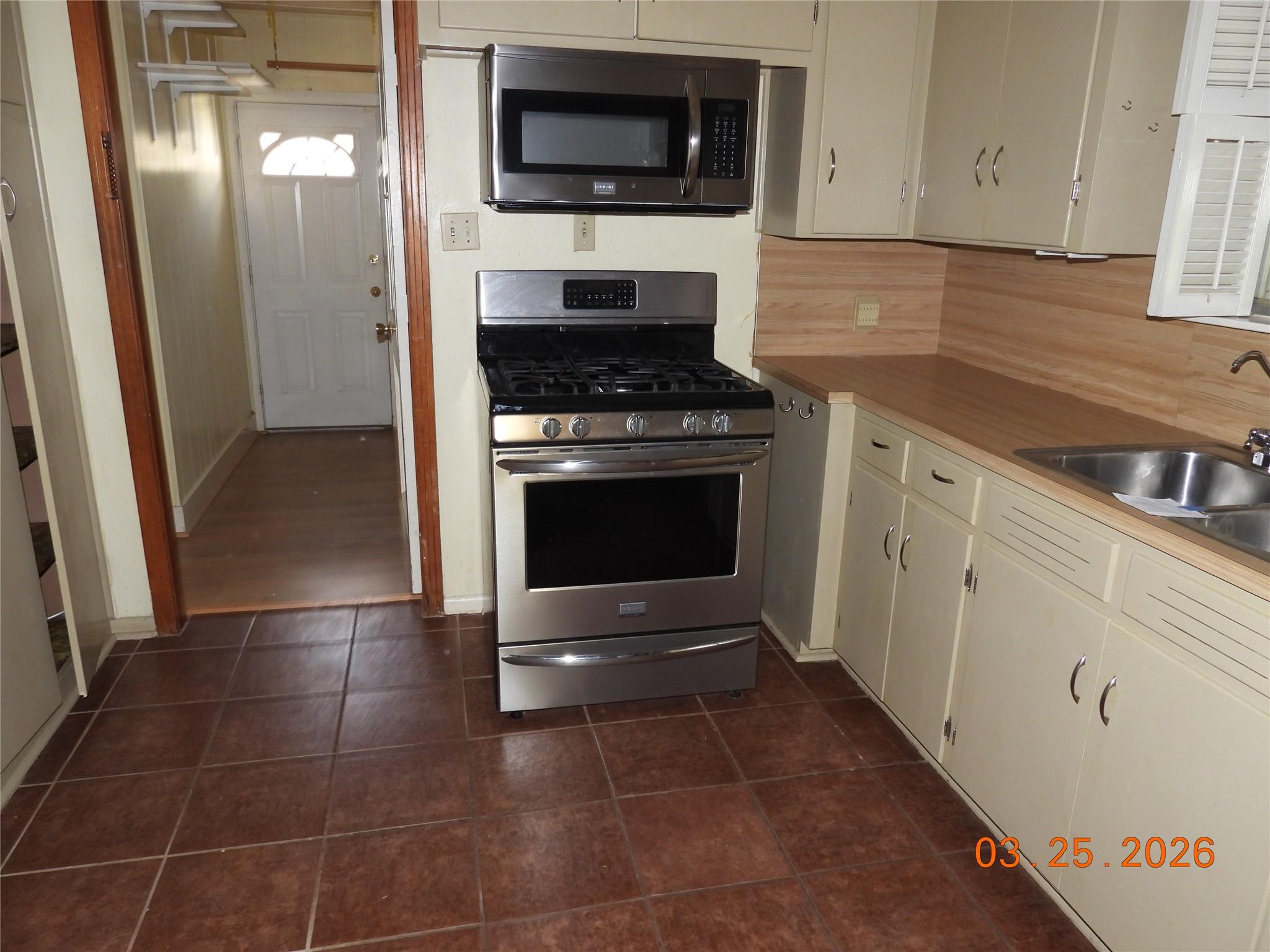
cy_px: 476
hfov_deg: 71.6
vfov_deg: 56.8
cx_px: 635
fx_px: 881
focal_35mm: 24
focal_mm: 4.3
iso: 200
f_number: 2.8
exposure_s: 1/30
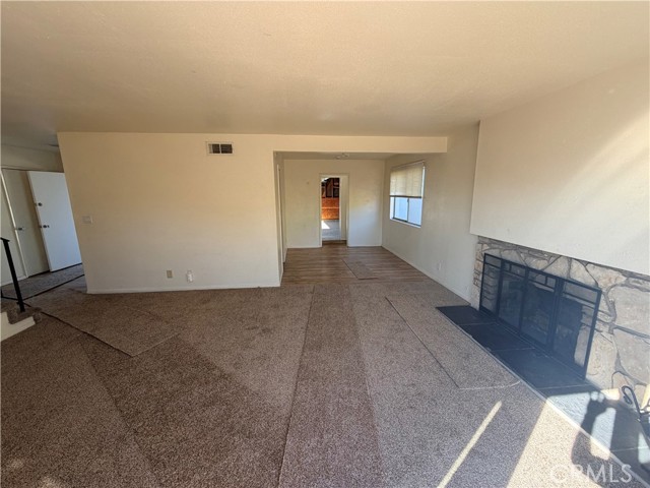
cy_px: 244
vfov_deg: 85.7
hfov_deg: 102.1
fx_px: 263
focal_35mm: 14
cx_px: 325
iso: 64
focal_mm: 2.22
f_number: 2.2
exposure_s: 1/121
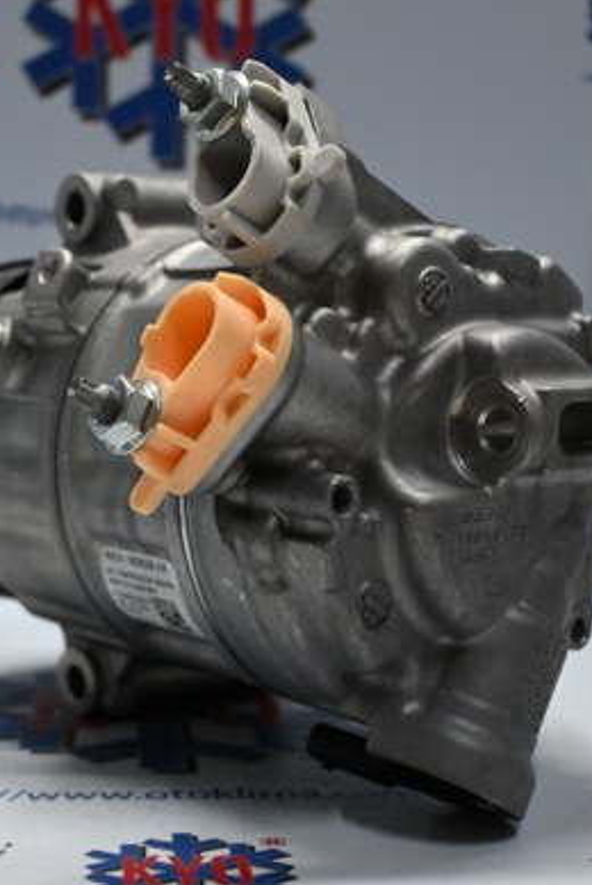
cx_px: 173
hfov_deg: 23.3
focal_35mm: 58
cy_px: 450
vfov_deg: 34.6
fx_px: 1422
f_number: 4.2
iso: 900
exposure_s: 1/125
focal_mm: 25
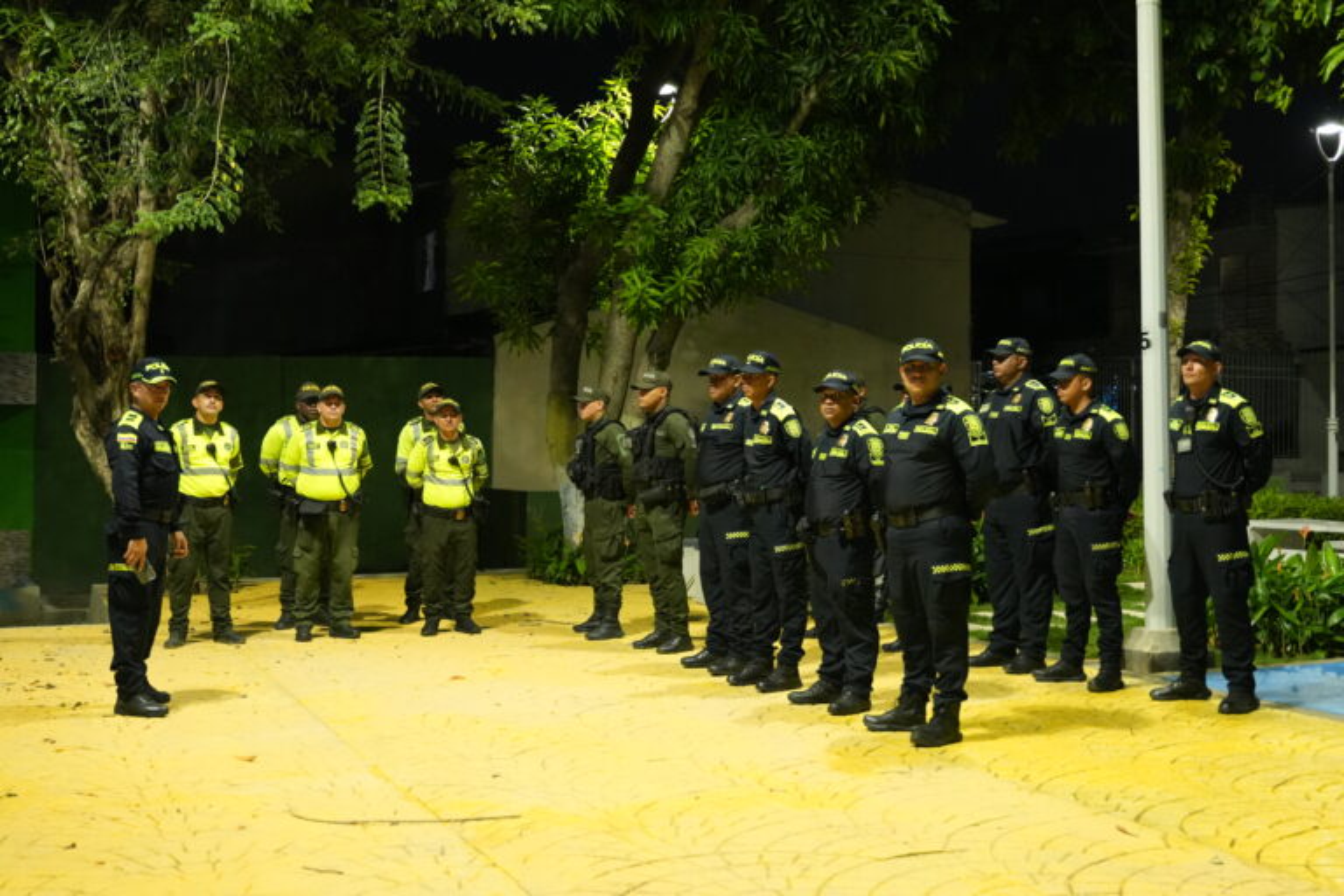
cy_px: 448
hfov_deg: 42.3
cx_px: 672
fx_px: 1736
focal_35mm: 46
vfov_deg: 28.9
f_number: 2.8
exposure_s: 1/200
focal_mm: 31
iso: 3200
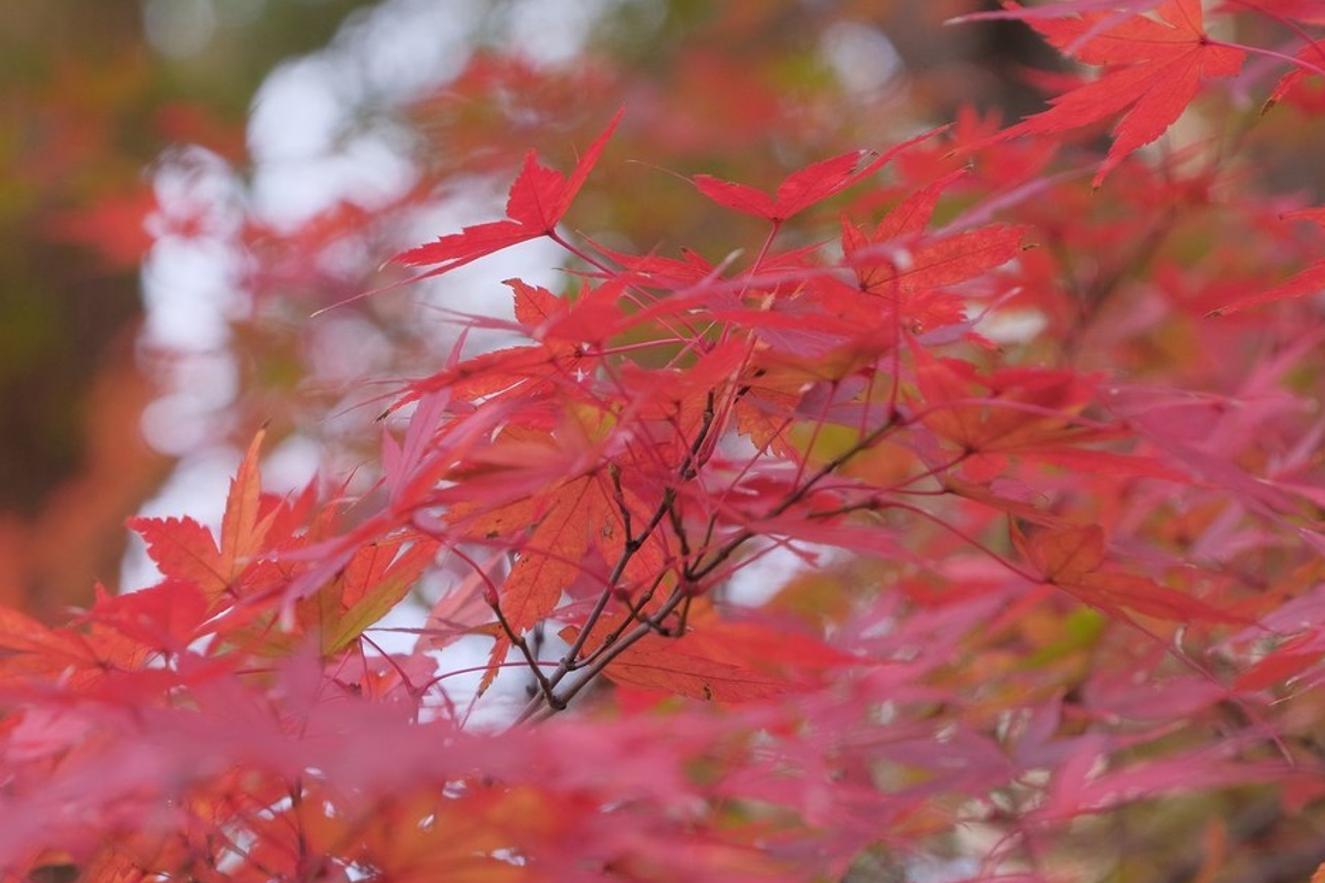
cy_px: 482
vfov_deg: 7.2
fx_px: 6991
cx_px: 662
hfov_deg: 10.8
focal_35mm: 190
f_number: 8
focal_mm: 98.6
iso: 800
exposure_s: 1/75
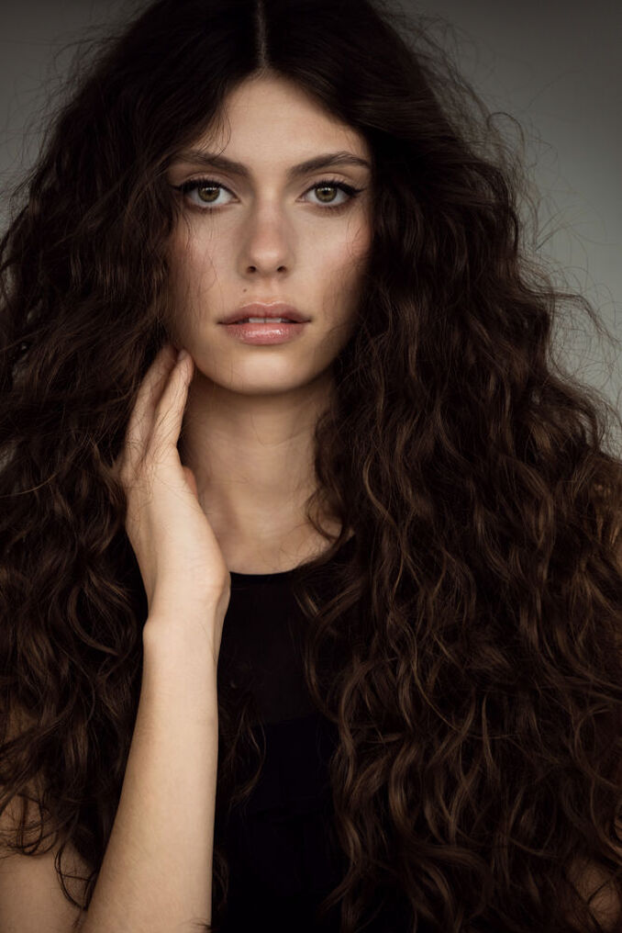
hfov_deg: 14.3
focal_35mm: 96
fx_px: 2486
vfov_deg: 21.2
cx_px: 311
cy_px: 466
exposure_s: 1/160
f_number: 4
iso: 400
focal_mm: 96
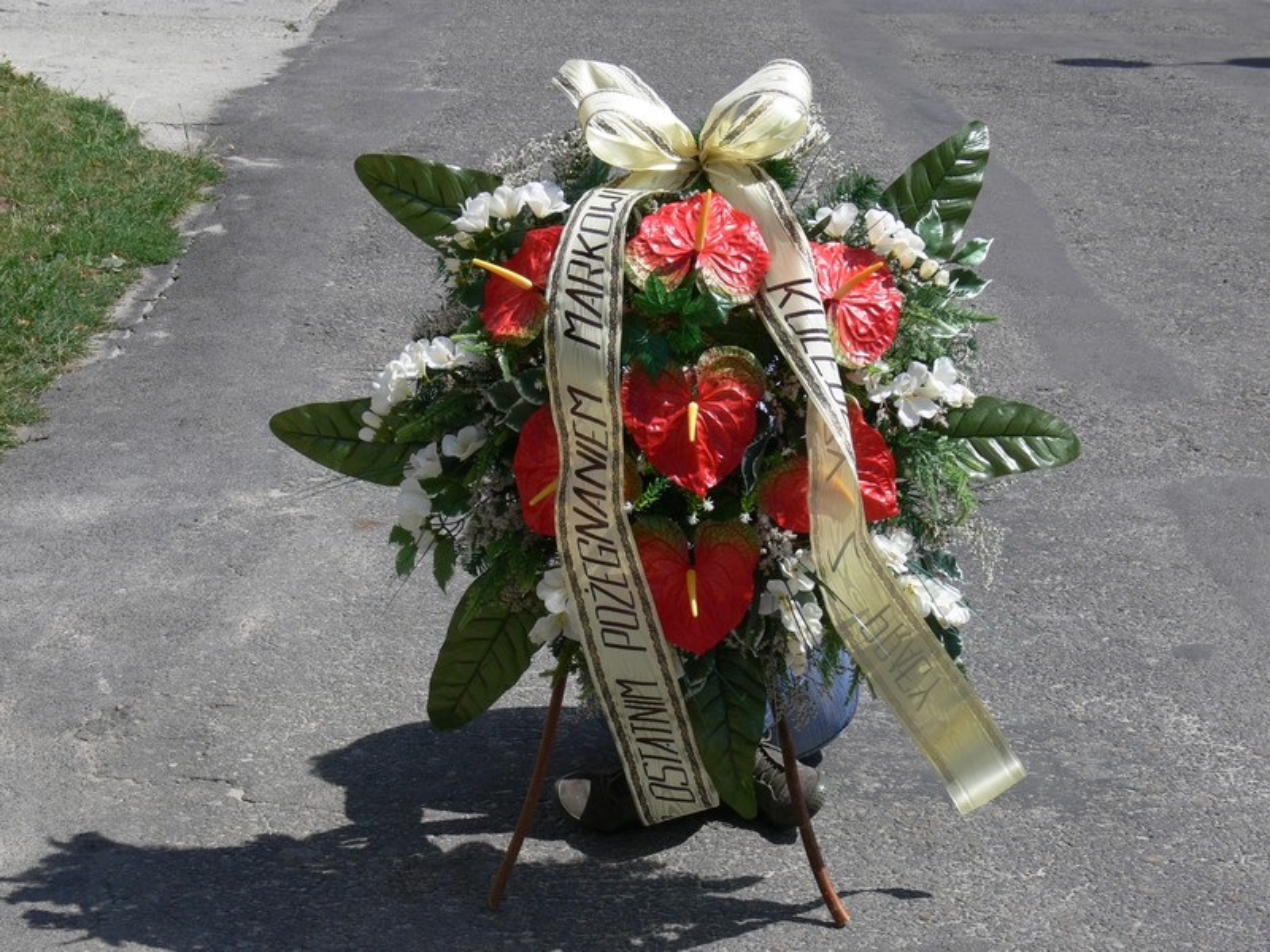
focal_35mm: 76
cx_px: 635
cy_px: 476
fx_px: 2788
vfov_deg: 19.4
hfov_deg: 25.7
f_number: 5.6
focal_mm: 16.2
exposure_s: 1/320
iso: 80
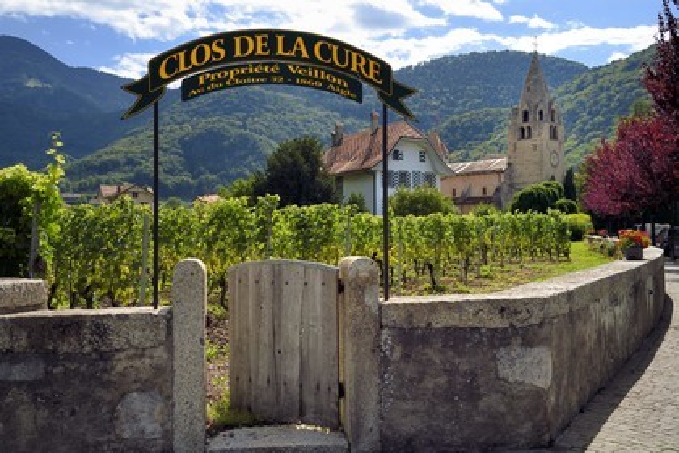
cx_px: 340
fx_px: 717
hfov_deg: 50.7
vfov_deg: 35.1
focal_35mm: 38
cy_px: 226
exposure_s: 1/400
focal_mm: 38
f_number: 8
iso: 200
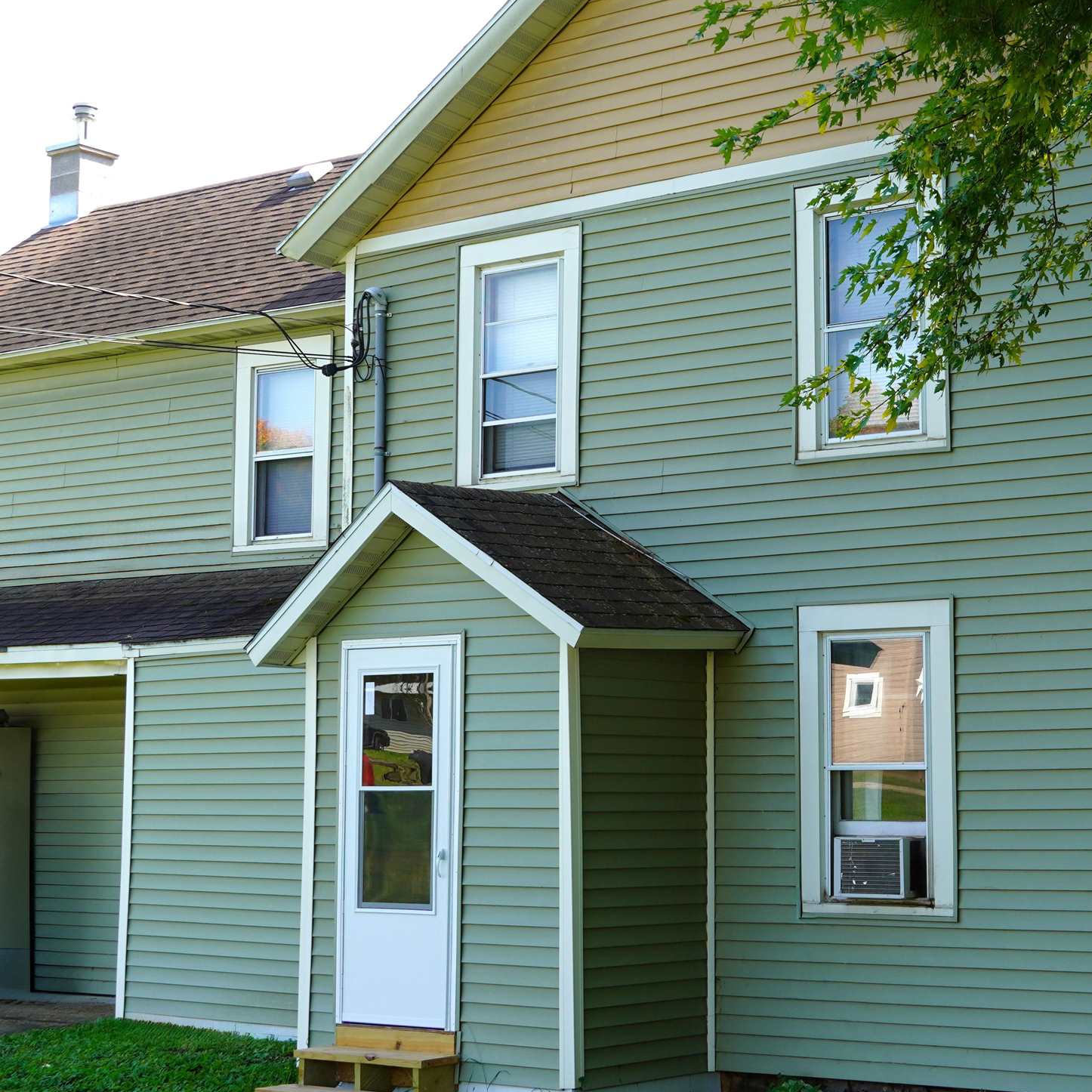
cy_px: 489
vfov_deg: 26.5
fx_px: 2320
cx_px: 713
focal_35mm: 65
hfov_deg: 26.4
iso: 100
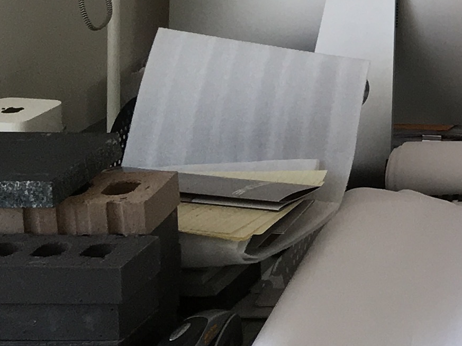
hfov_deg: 12.6
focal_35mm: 134
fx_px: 1788
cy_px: -302
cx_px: 972
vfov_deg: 10.3
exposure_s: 1/120
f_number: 2.2
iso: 32
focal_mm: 4.15
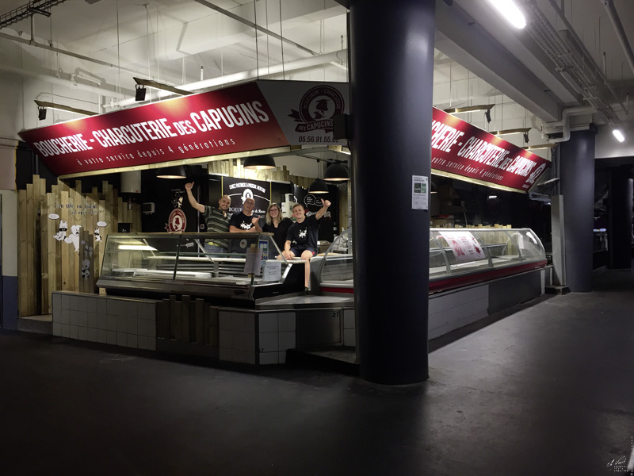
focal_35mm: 29
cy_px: 238
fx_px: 531
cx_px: 317
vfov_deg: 48.2
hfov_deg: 61.7
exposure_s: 1/33
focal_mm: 4.15
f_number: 2.2
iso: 100
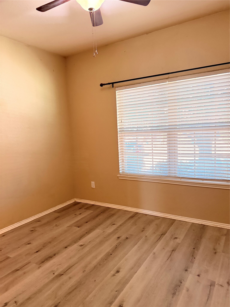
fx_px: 213
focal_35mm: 24
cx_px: 115
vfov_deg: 71.6
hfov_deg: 56.8
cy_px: 154
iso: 800
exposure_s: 1/60
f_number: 1.78
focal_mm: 6.76
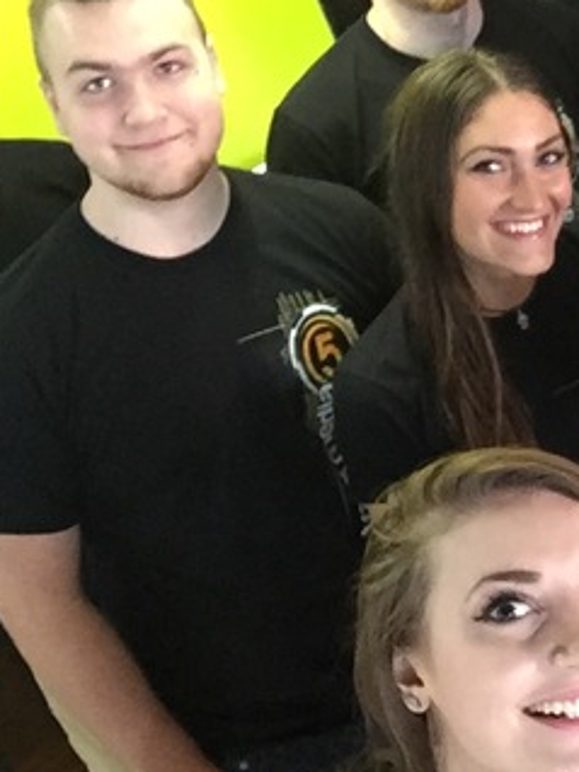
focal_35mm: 70
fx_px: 1562
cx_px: 681
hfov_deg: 19.8
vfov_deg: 27.8
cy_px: 375
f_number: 2.2
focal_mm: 2.65
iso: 320
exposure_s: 1/24
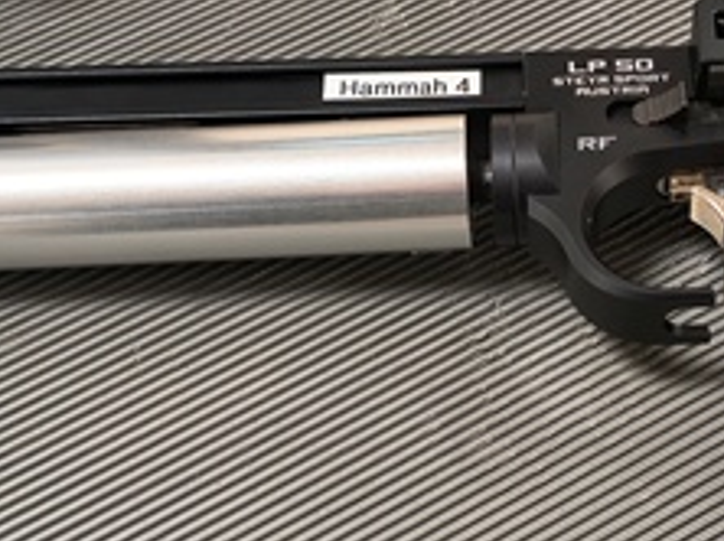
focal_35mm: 75
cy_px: 345
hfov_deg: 25.8
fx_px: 1567
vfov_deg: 19.6
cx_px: 509
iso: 312
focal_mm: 4.81
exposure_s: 1/50
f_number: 1.8
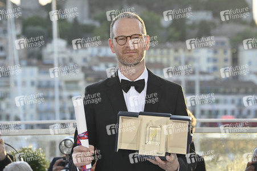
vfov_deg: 7.2
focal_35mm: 190
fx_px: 1355
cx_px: 128
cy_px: 86
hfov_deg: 10.8
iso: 800
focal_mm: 190
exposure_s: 1/250
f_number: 7.1
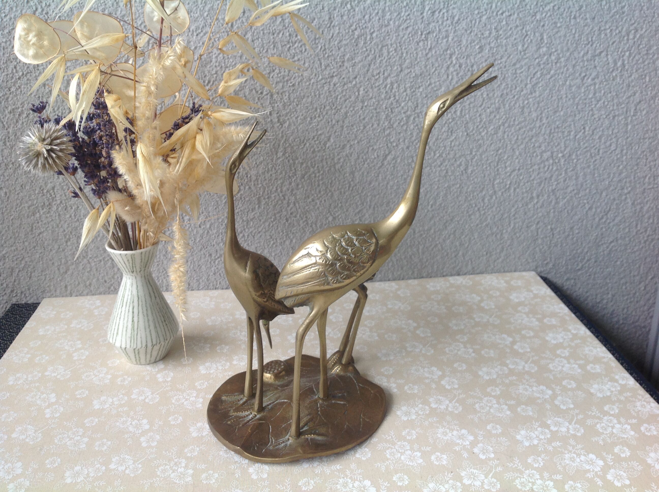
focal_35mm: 35
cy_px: 246
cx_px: 330
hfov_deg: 52.7
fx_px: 665
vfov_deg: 40.6
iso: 64
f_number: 2.4
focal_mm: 4.28
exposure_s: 1/120
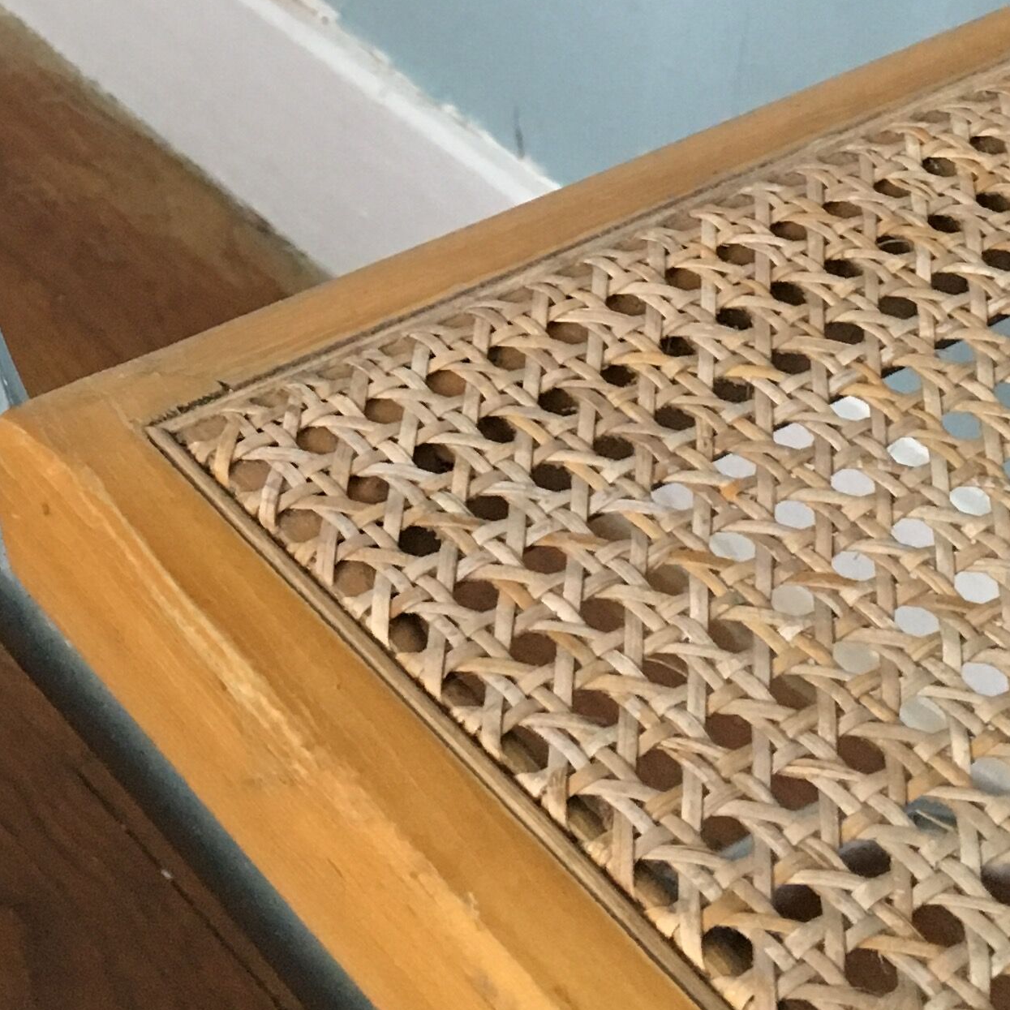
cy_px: -110
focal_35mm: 83
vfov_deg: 19.9
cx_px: 278
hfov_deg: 20.8
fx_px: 2740
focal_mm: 4.15
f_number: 2.2
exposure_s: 1/33
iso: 250
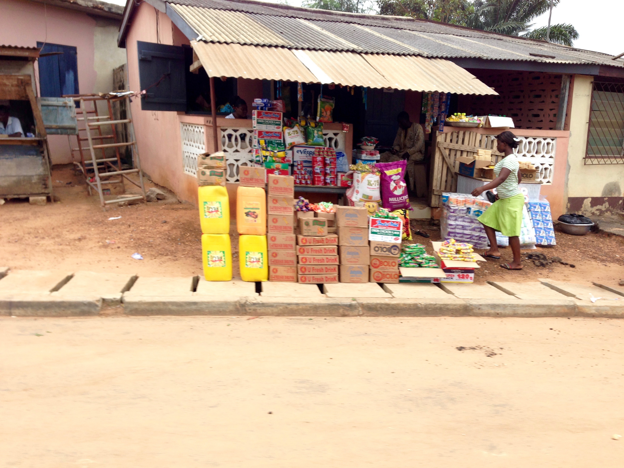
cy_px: 234
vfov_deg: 42.9
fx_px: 595
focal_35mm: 33
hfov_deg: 55.4
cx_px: 312
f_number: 2.4
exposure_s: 1/467
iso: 50
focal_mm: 4.12
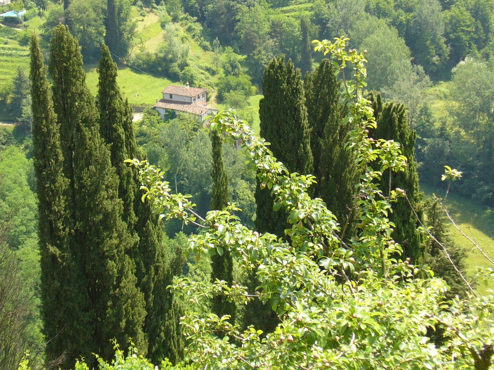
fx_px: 1142
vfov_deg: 18.4
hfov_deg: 24.4
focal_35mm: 80
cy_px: 145
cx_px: 186
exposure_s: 1/250
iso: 80
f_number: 3.1
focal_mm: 9.9
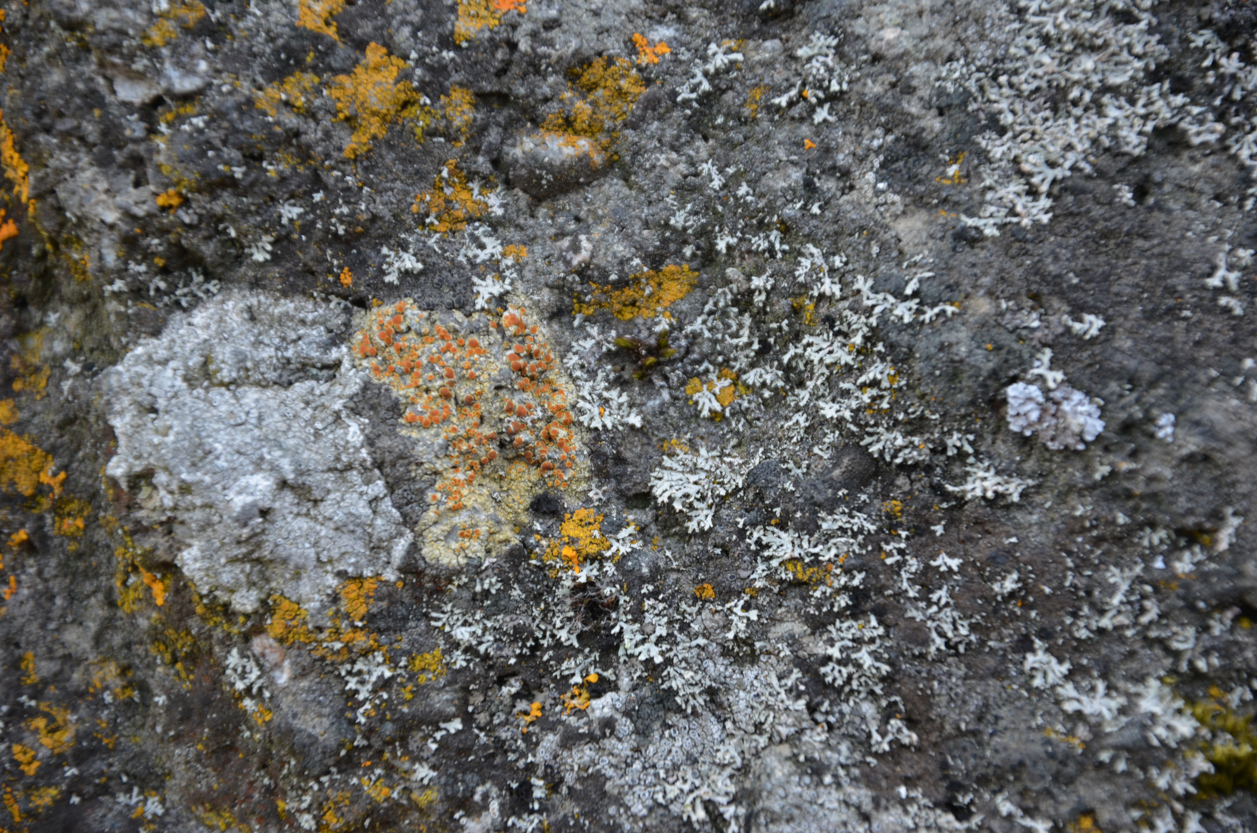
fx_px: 5488
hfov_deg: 13.1
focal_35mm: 158
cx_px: 628
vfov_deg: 8.7
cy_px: 416
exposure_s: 1/125
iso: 320
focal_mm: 105
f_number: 5.6
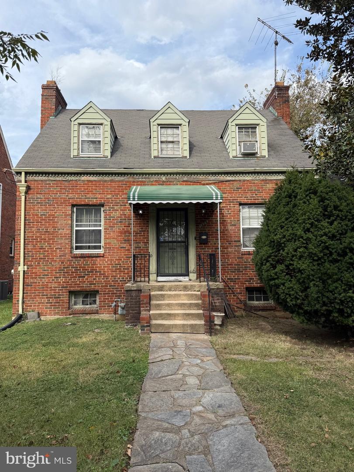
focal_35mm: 24
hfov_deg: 56.9
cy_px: 236
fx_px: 327
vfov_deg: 71.6
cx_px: 177
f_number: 1.78
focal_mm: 6.76
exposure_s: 1/2232
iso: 80
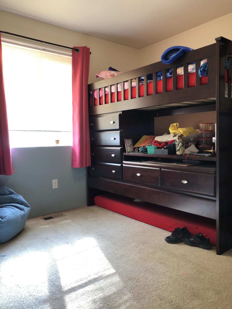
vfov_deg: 63.4
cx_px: 116
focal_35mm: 28
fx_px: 250
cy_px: 154
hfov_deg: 49.7
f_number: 1.8
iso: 40
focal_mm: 4
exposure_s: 1/30
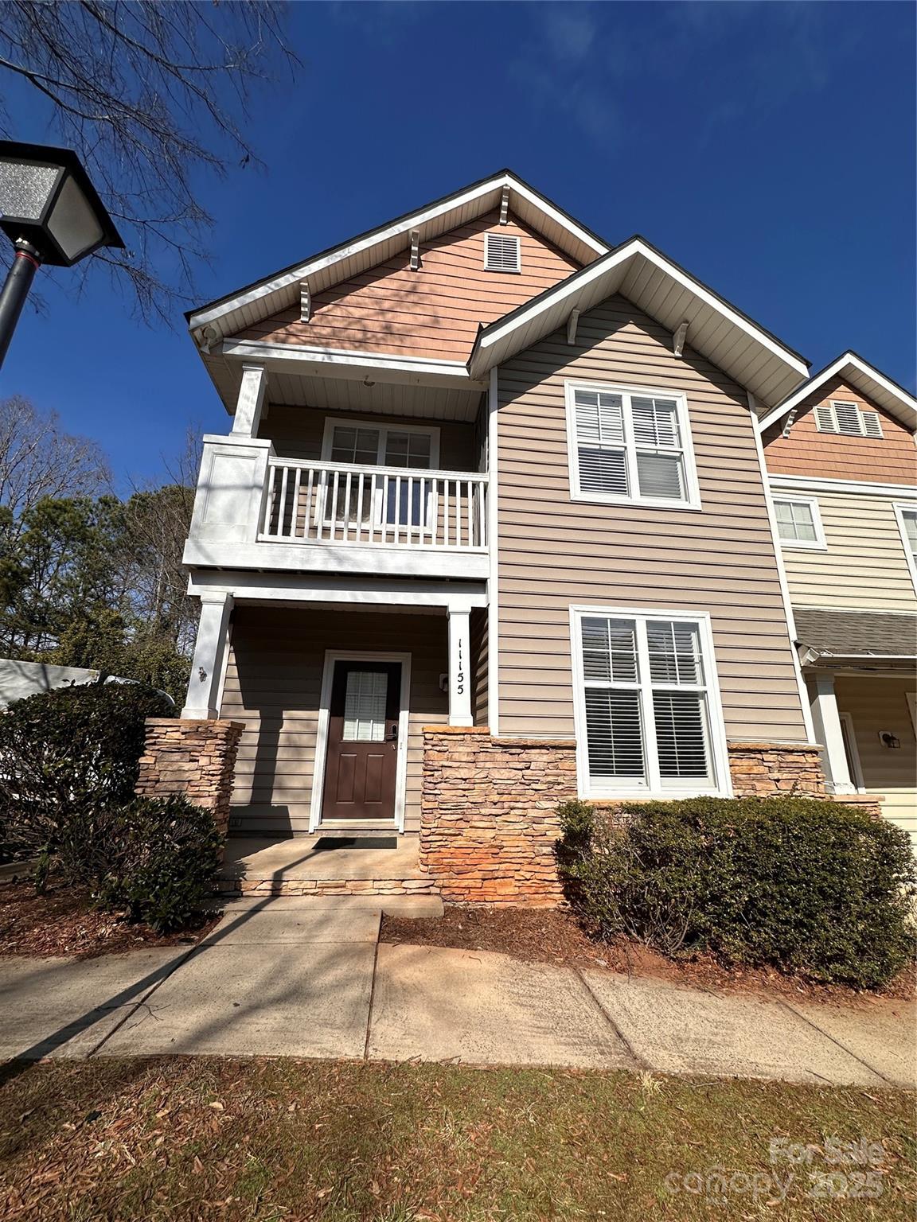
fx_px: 494
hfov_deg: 85.7
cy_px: 611
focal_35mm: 14
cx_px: 458
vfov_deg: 102.1
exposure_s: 1/5291
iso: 50
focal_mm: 2.22
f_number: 2.2
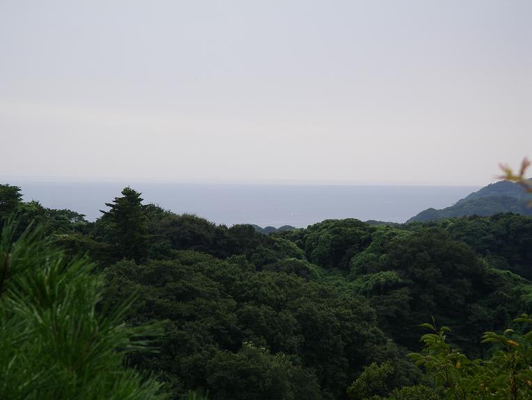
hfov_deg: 10.6
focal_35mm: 187
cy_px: 200
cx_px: 266
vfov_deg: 8.0
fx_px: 2876
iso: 80
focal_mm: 39
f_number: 6.5
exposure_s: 1/200
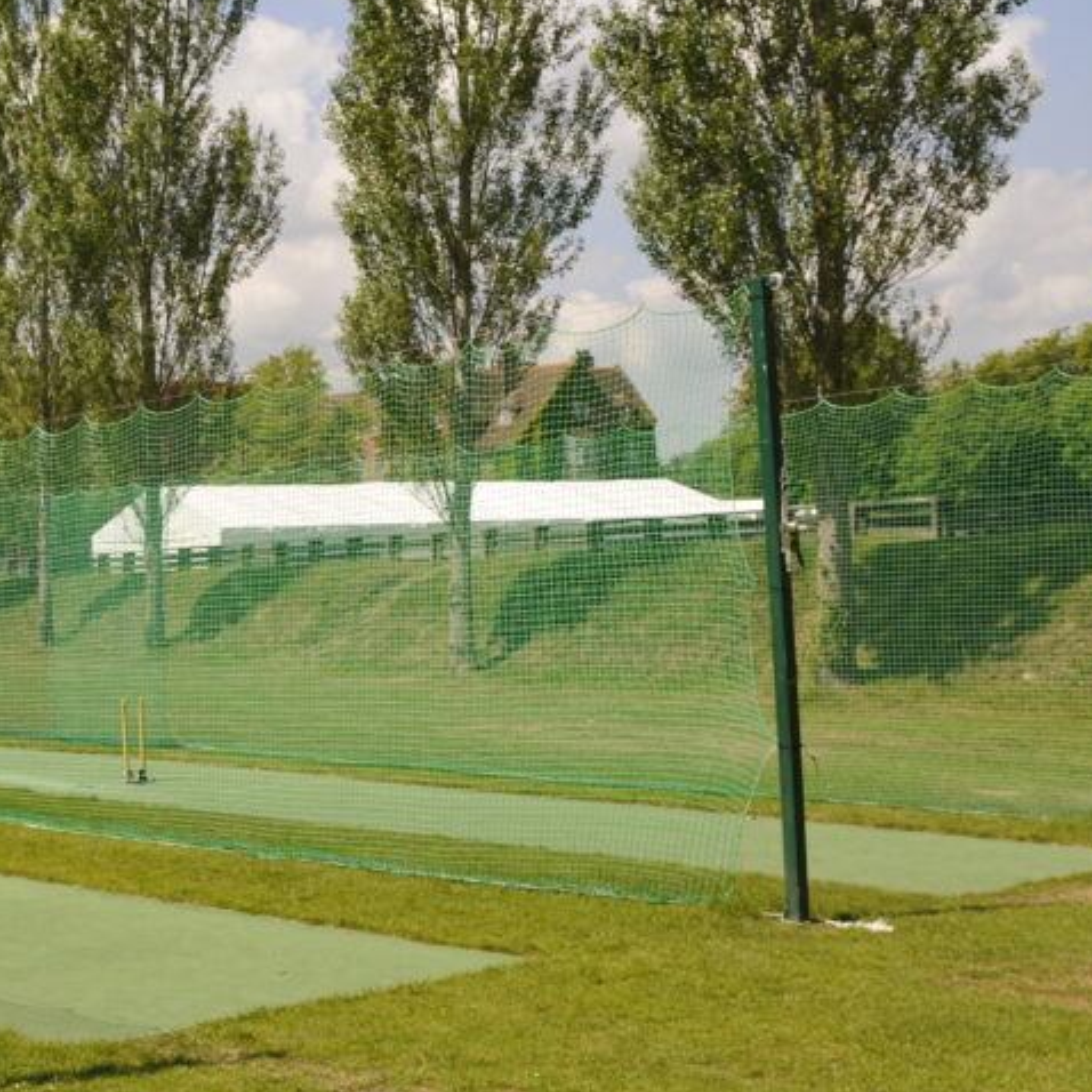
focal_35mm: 60
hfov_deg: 27.4
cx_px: 64
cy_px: 557
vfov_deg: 28.6
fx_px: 2141
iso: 200
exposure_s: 1/500
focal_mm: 22
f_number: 8
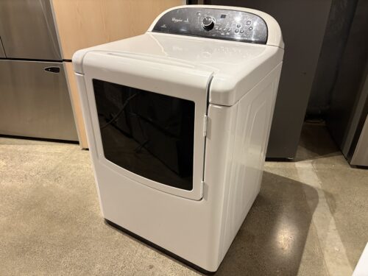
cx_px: 184
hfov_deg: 67.3
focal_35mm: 26
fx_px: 276
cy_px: 138
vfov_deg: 53.1
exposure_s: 1/40
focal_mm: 5.96
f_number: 1.6
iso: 400
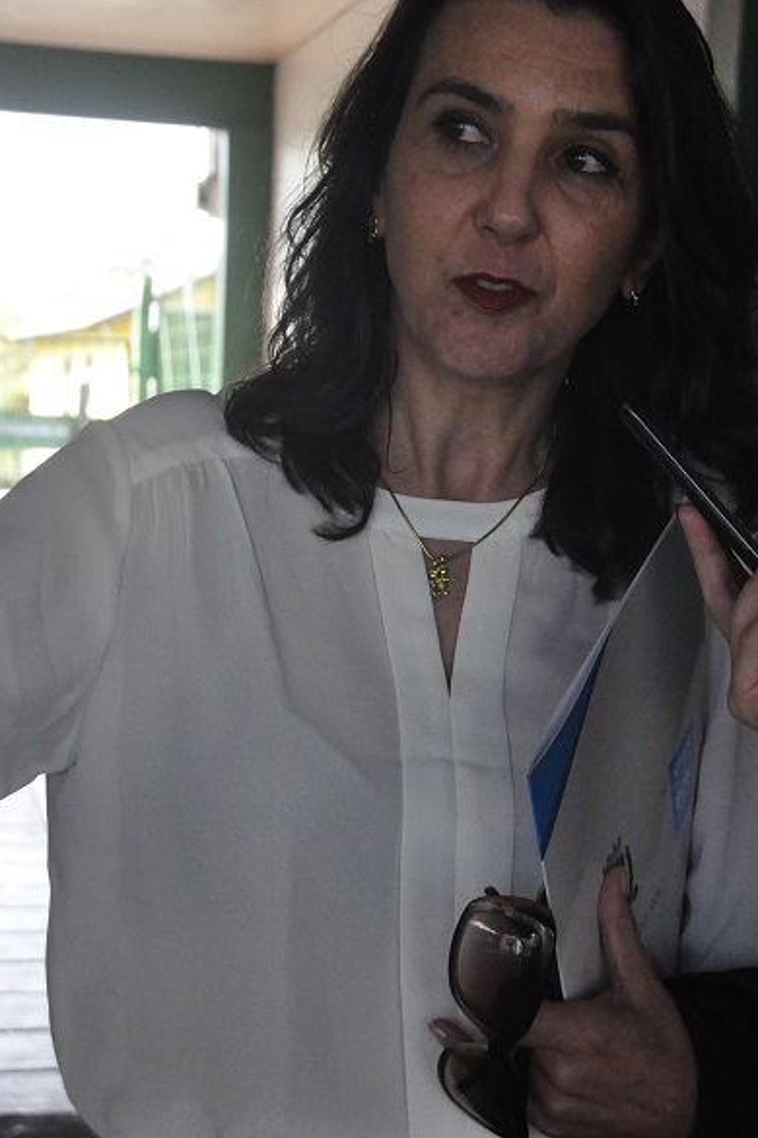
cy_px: 563
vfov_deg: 26.3
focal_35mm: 77
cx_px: 443
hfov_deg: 17.7
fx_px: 2435
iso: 3200
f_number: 4.5
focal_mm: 40
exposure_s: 1/640
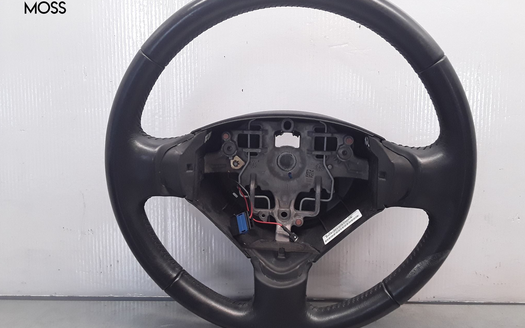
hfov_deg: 62.9
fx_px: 429
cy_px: 167
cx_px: 264
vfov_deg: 41.8
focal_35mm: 30
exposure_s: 1/100
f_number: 1.9
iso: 100
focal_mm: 2.91
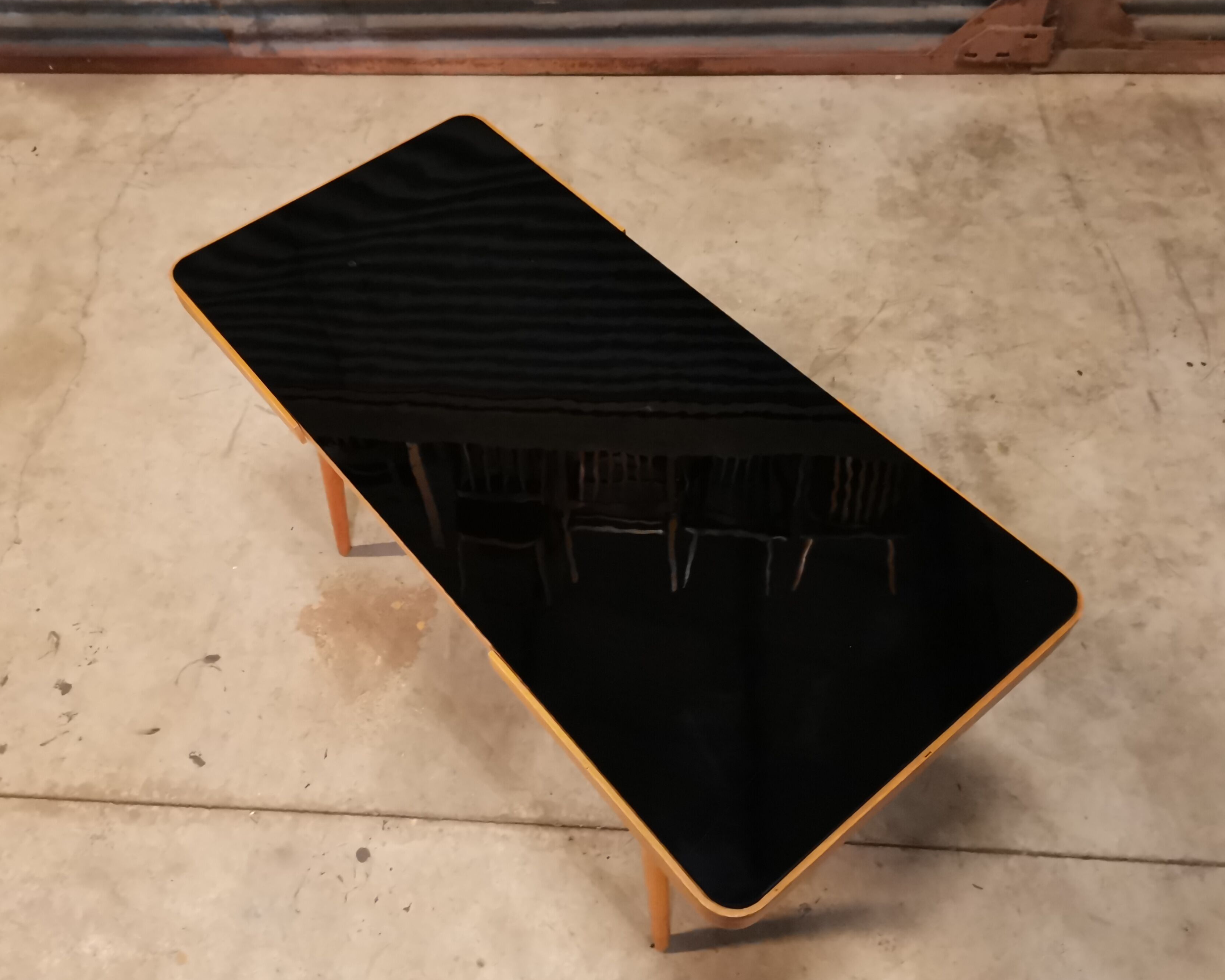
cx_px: 603
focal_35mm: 31
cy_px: 492
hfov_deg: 57.2
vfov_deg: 47.1
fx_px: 1124
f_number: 1.8
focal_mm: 5.58
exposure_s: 1/20
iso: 1250
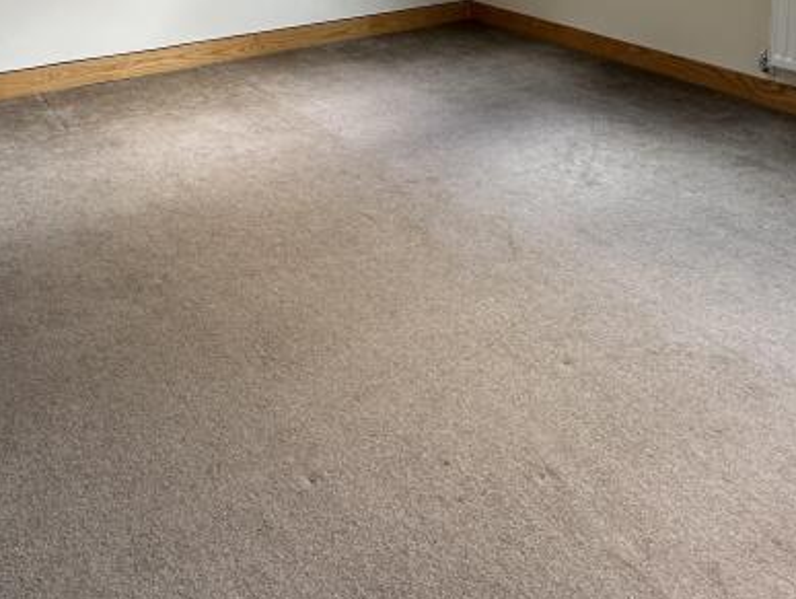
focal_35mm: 37
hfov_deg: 50.1
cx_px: 376
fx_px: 852
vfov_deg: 34.7
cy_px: -16
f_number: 2.2
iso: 80
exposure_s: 1/99
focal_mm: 2.22
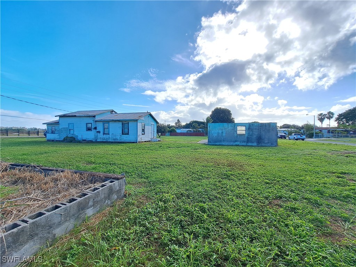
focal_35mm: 13
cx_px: 178
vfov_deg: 89.9
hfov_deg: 106.2
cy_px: 134
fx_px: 134
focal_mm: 1.74
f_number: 2.2
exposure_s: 1/590
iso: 50
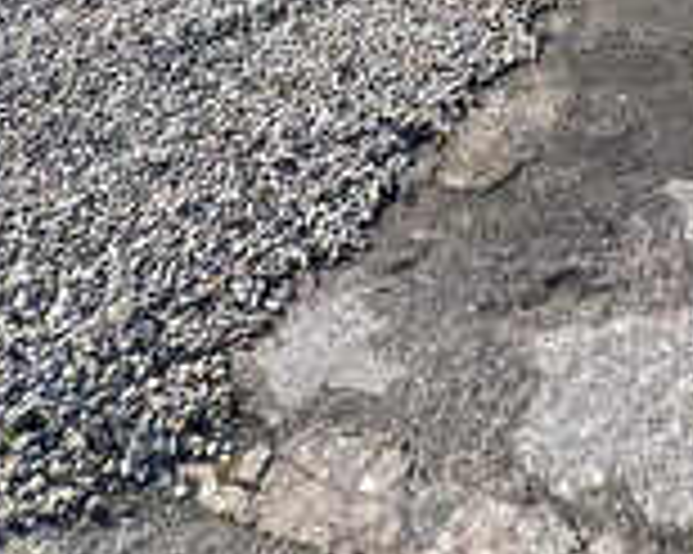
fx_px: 1271
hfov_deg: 30.4
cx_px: 428
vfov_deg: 17.4
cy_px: -561
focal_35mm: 62
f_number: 2.2
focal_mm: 2.22
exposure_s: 1/700
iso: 50
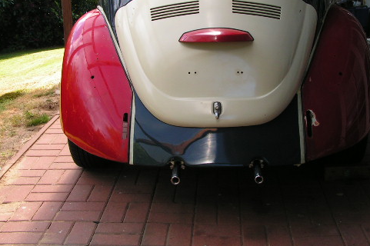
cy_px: 71
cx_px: 218
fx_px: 555
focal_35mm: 54
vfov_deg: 24.8
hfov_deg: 36.8
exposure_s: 1/60
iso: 50
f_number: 5.6
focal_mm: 6.5
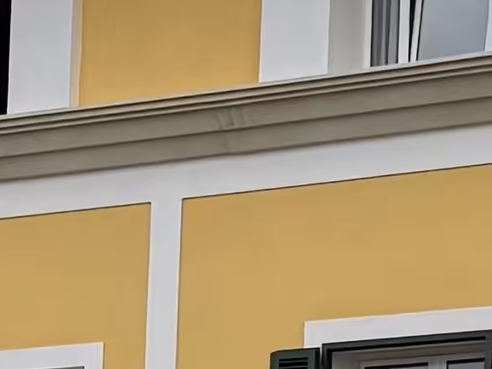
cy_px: 685
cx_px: 515
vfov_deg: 8.1
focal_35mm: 177
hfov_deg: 11.0
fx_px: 2517
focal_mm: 6.76
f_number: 1.78
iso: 80
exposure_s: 1/4975
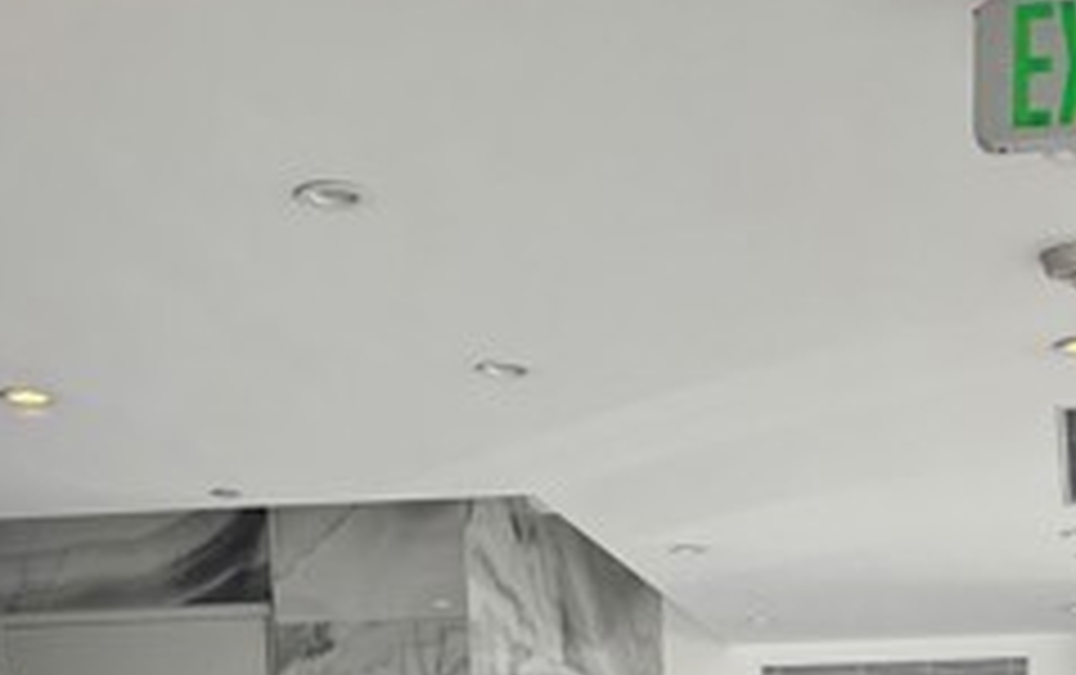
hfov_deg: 29.9
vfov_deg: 15.2
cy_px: 1377
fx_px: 1996
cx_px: 747
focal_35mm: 68
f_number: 1.78
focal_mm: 6.76
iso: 80
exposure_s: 1/912
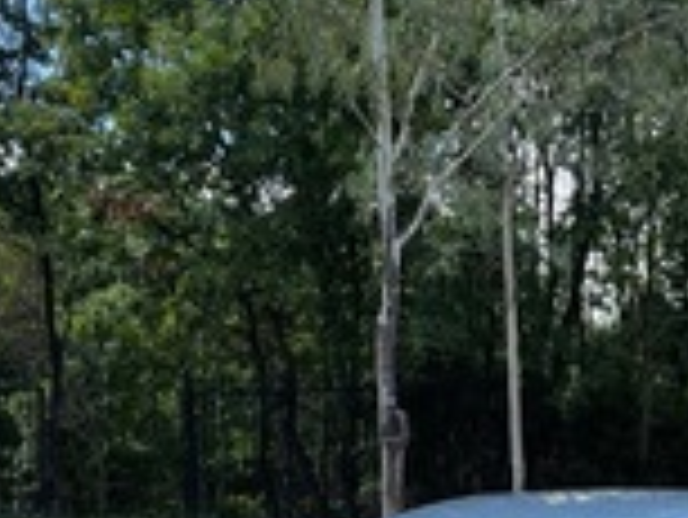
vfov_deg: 23.5
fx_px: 1213
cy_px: 450
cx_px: 463
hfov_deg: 31.4
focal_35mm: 61
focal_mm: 5.7
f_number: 1.5
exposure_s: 1/597
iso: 50
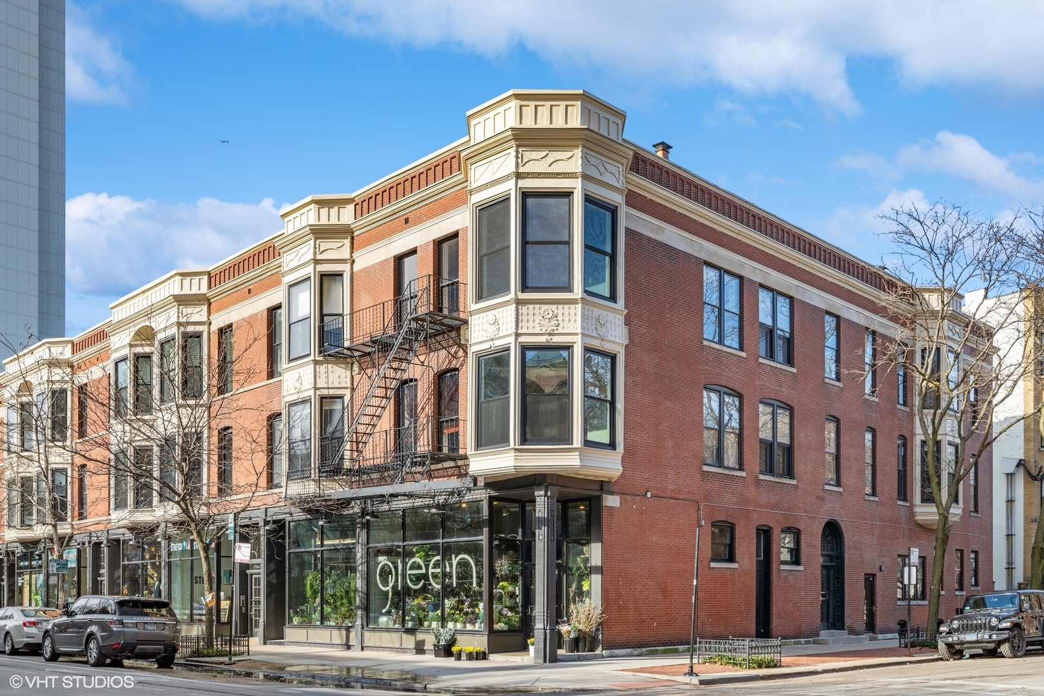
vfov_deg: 41.1
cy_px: 348
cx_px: 522
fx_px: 928
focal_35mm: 32
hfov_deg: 58.7
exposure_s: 1/320
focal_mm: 32
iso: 320
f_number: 7.1
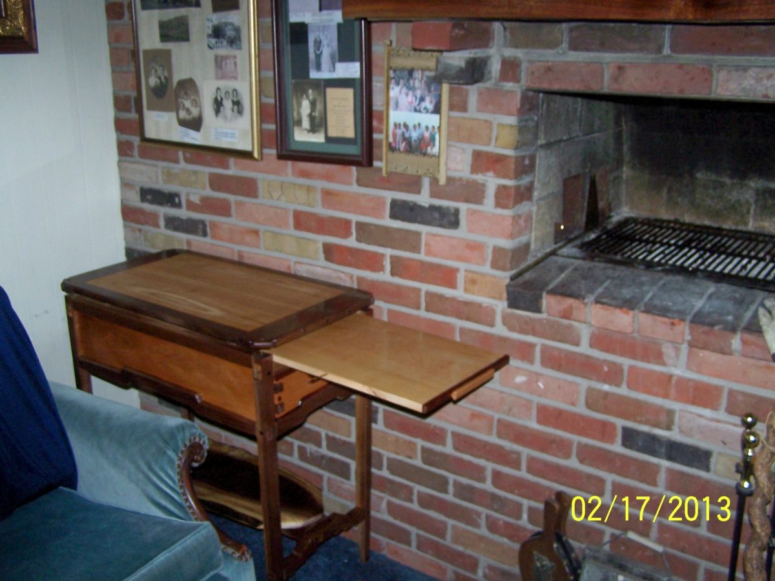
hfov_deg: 49.0
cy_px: 290
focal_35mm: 38
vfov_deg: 37.7
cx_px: 388
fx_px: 851
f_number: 2.8
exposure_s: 1/60
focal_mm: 6.3
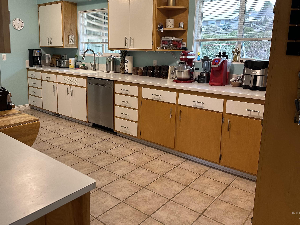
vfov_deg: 47.9
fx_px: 251
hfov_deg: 61.6
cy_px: 89
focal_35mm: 29
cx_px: 138
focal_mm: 6.86
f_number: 1.78
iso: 160
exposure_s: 1/60
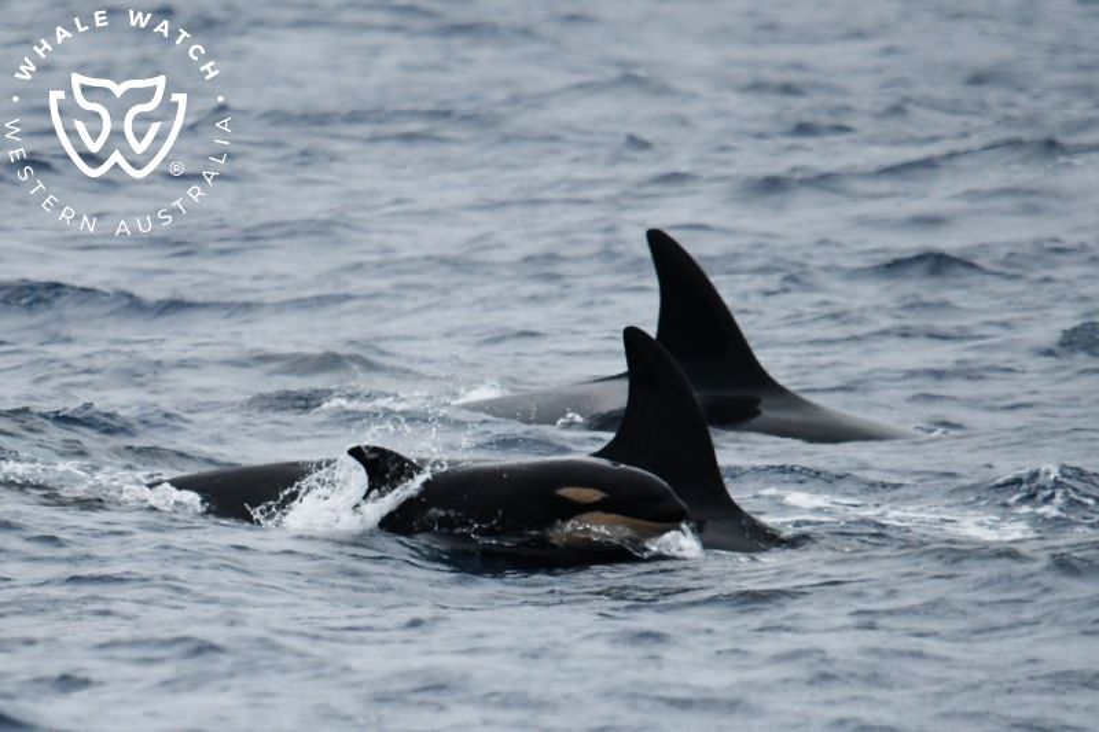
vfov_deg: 2.3
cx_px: 550
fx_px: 18312
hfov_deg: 3.4
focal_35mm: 600
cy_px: 366
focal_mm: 600
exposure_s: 1/8000
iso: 1600
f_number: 6.3
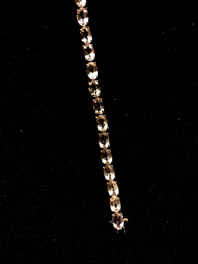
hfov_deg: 48.2
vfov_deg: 61.7
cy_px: 132
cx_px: 99
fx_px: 221
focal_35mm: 29
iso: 200
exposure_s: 1/15
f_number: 2.2
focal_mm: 4.15
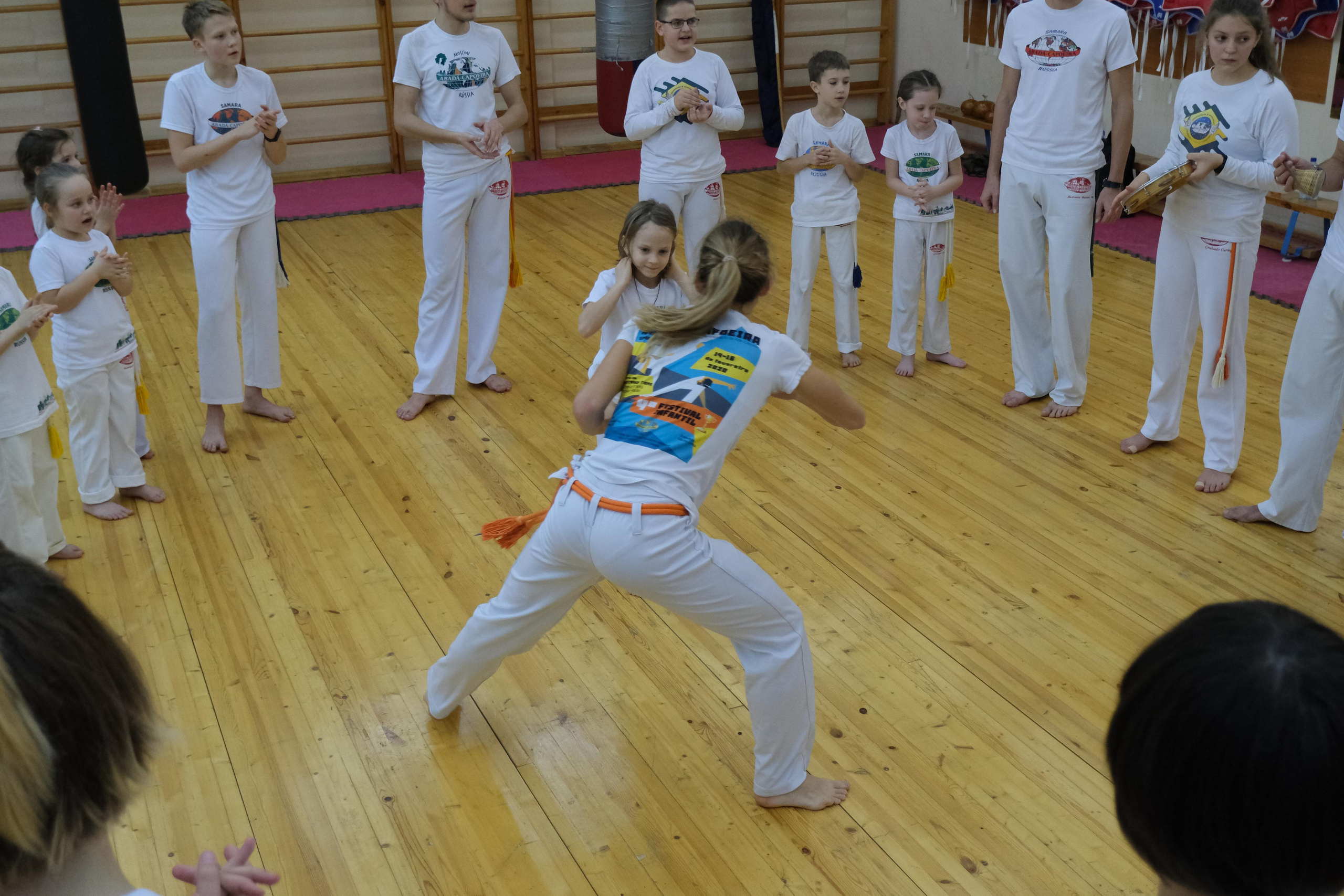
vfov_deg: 33.4
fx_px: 1493
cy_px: 448
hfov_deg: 48.5
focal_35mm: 40
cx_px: 672
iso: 2500
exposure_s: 1/320
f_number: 4.4
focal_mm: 26.4
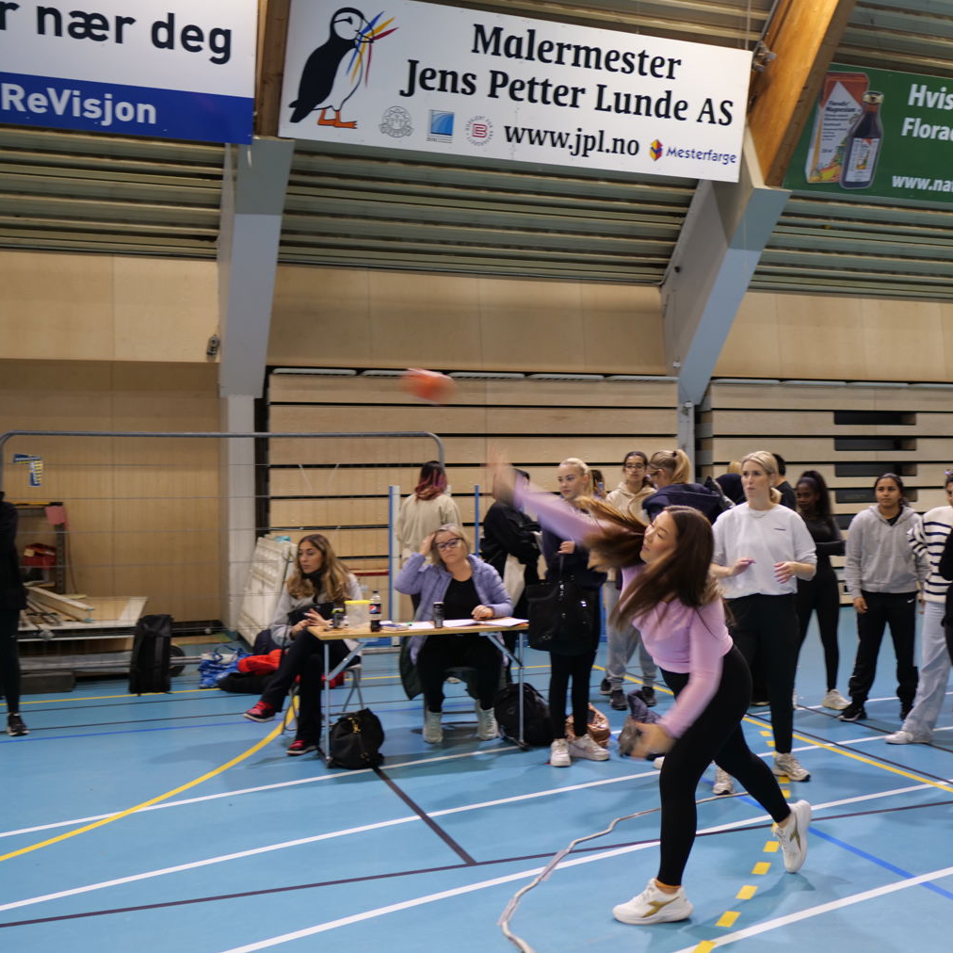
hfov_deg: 43.5
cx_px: 606
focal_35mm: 38
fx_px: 1184
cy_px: 474
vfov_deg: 43.9
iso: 250
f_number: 1.4
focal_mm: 16
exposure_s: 1/60
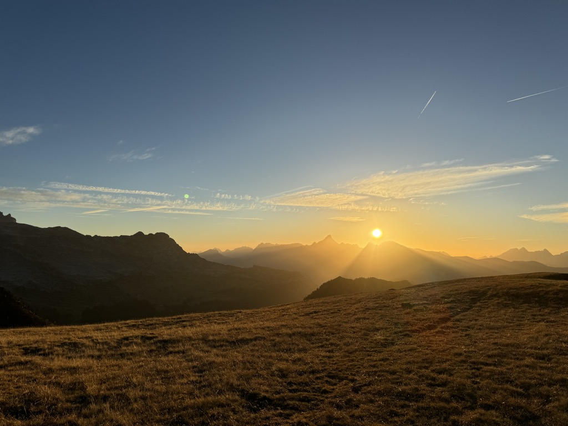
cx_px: 284
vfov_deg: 56.8
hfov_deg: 71.6
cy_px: 213
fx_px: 394
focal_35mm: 24
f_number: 1.78
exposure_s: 1/6410
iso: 80
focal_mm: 6.76
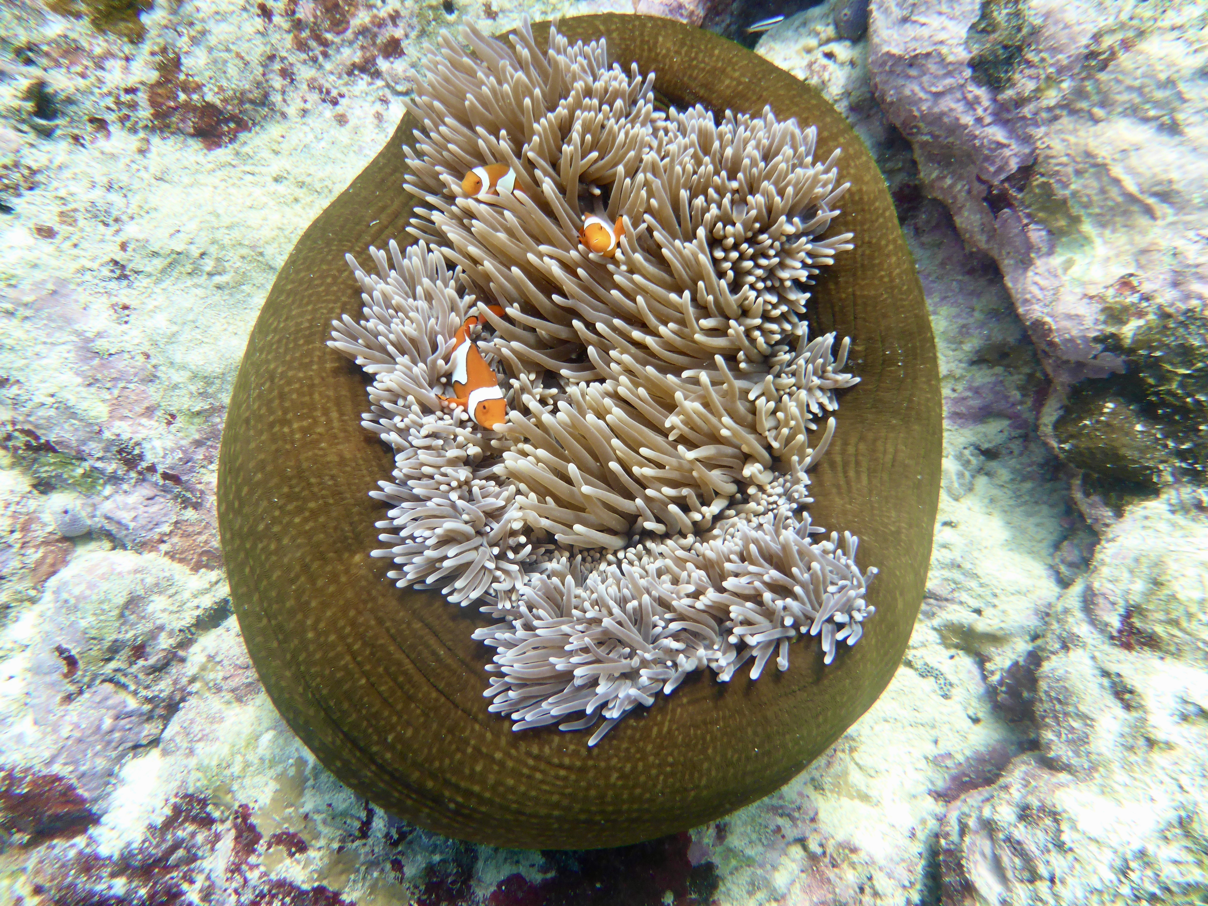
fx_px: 838
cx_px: 604
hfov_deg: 71.6
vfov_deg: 56.8
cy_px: 453
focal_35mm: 24
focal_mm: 4.3
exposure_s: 1/125
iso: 100
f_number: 3.3
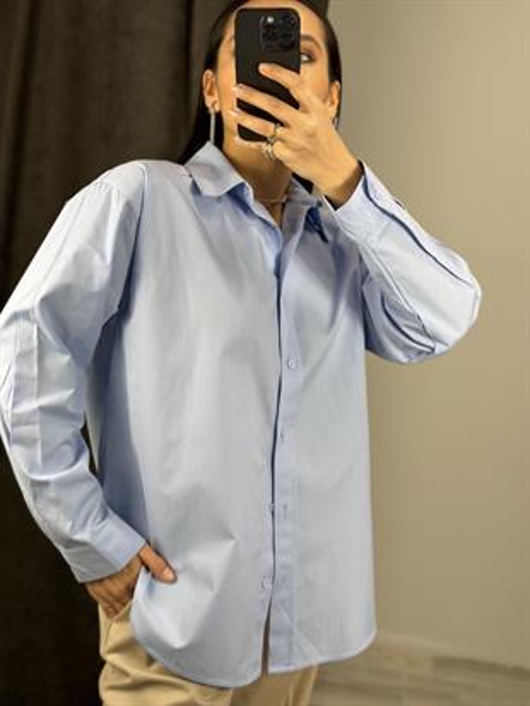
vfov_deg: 39.6
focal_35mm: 48
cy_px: 353
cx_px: 265
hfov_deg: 30.3
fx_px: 979
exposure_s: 1/100
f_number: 1.78
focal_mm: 6.86
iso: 80
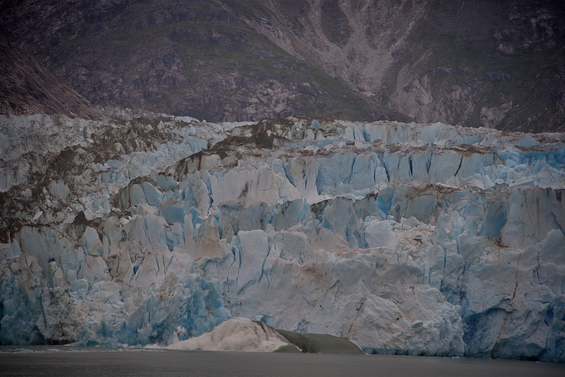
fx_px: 1884
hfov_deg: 17.1
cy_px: 188
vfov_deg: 11.4
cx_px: 282
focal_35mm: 120
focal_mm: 120
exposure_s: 1/250
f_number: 4
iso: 125
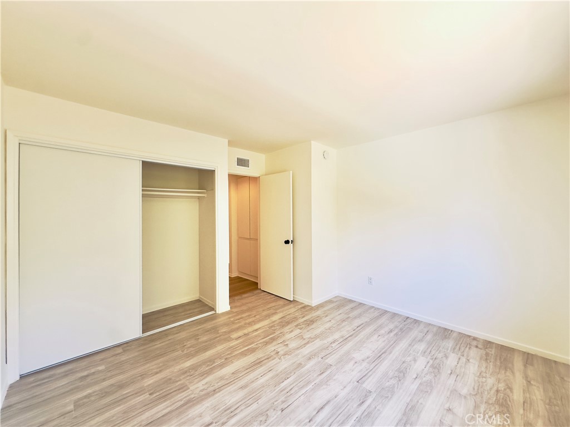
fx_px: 231
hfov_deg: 102.1
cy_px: 214
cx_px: 285
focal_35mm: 14
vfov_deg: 85.7
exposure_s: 1/99
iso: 100
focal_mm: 2.22
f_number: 2.2
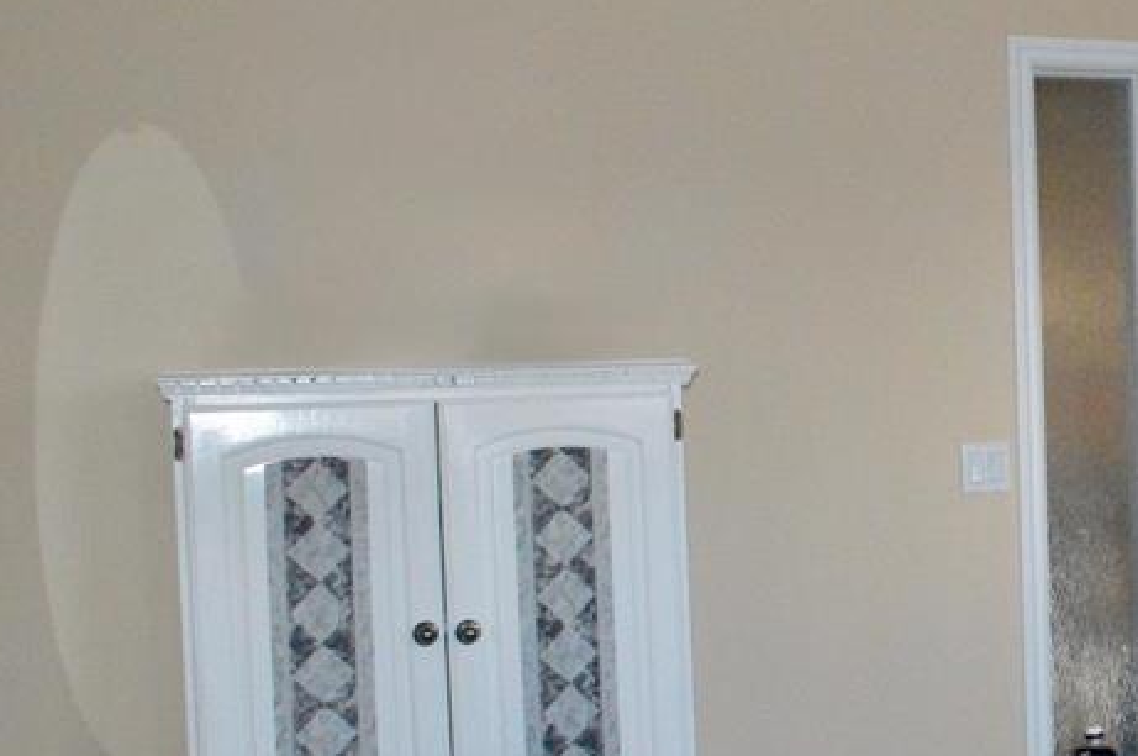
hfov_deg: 30.9
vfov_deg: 22.5
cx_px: 1145
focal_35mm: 60
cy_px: 474
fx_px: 1894
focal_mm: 18
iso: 5600
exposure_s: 1/60
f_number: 14
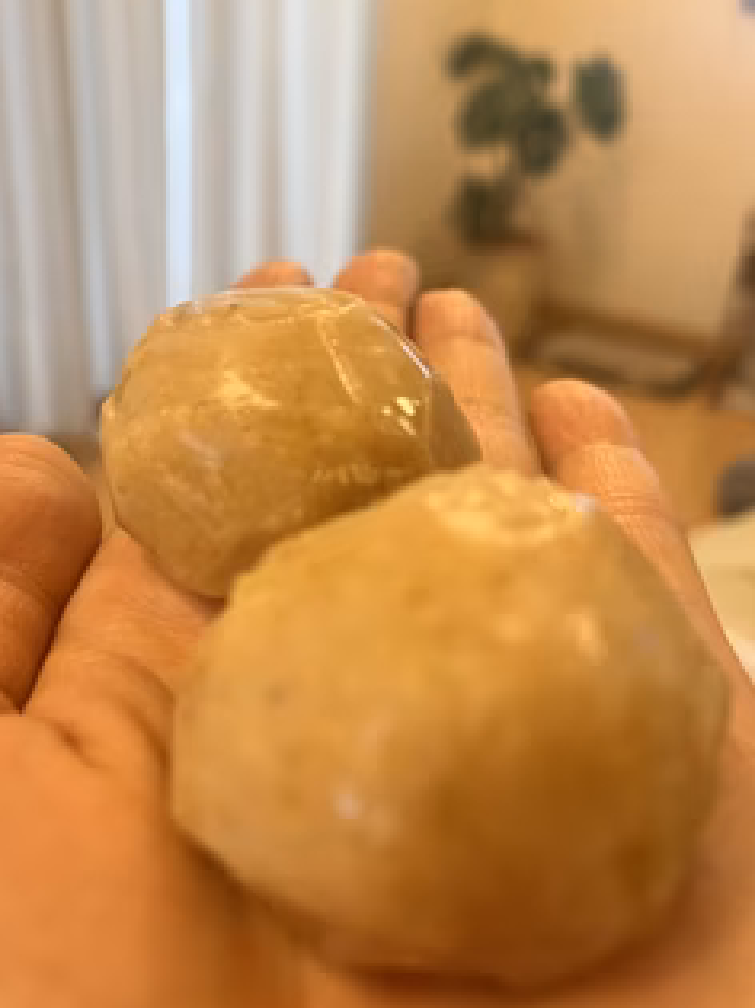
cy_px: 538
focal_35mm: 33
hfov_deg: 42.7
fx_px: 960
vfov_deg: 55.3
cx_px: 294
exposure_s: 1/50
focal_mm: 5.1
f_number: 1.6
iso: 80
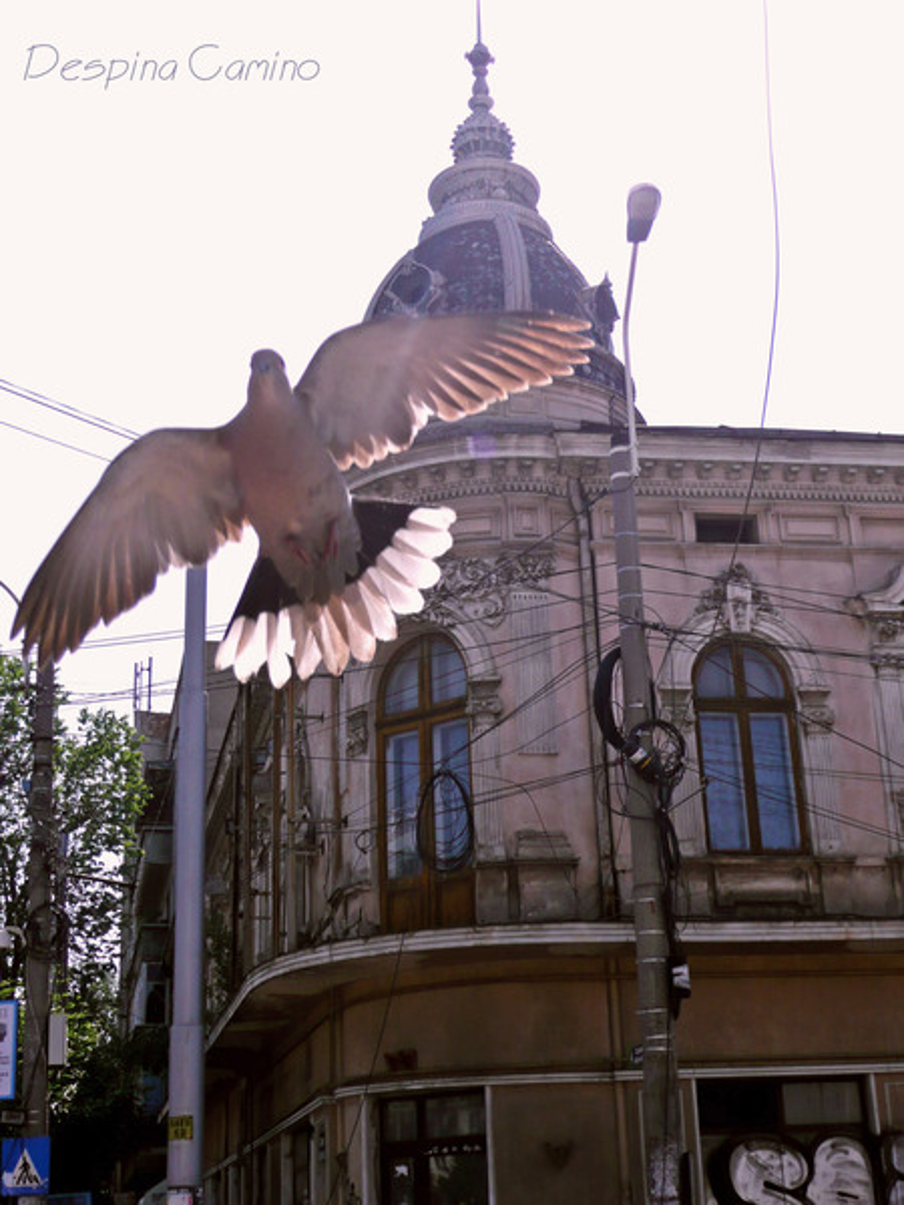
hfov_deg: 29.1
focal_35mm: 50
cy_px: 602
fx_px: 1741
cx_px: 452
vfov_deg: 38.2
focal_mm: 8.2
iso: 100
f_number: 4.2
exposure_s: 1/1000
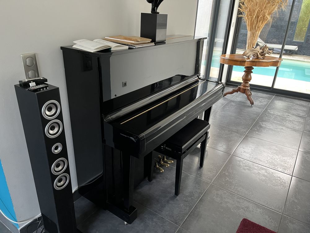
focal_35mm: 26
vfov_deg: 53.1
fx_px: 233
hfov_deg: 67.3
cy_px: 116
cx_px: 155
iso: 200
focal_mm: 5.1
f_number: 1.6
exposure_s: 1/60
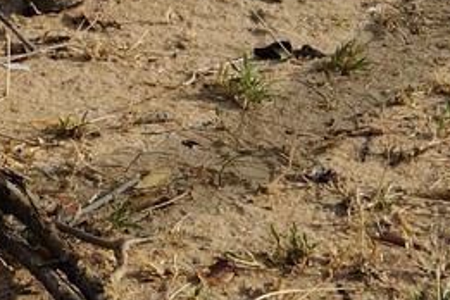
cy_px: -460
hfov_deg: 13.7
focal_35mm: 147
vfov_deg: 8.4
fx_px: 1837
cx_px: -52
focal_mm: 24
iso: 200
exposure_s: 1/200
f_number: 14
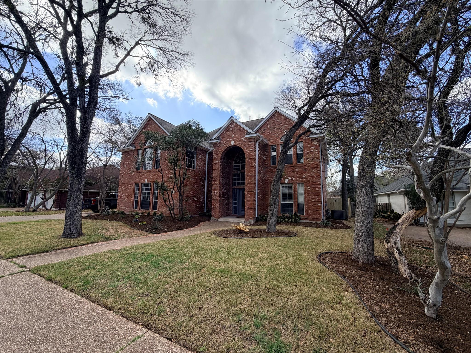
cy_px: 176
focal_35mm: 14
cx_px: 236
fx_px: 190
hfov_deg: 102.1
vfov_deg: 85.7
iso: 40
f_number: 2.2
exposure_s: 1/717
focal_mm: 2.22
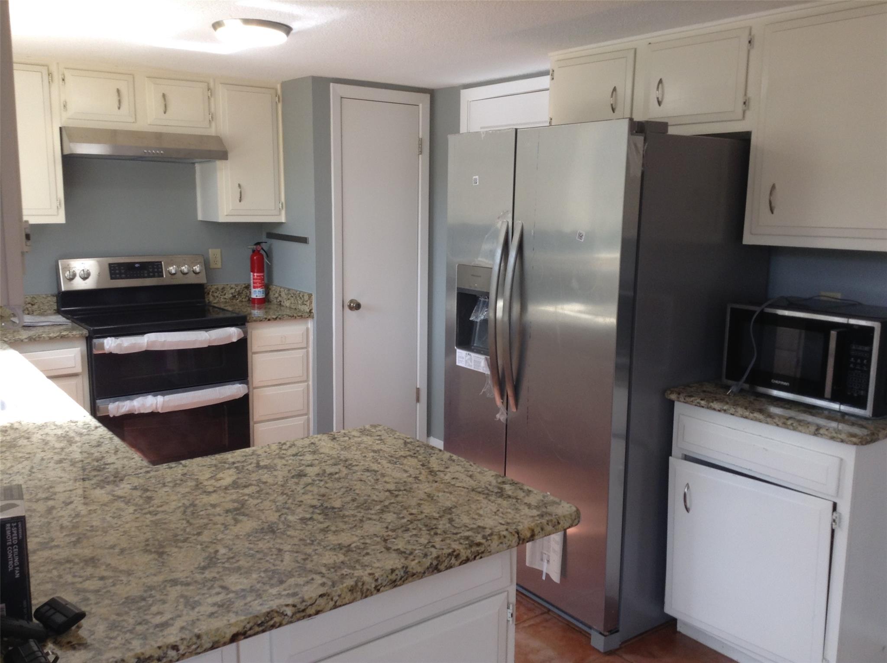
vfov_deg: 42.8
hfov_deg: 55.4
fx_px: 844
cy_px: 332
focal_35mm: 33
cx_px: 444
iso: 32
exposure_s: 1/30
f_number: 2.4
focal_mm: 3.3
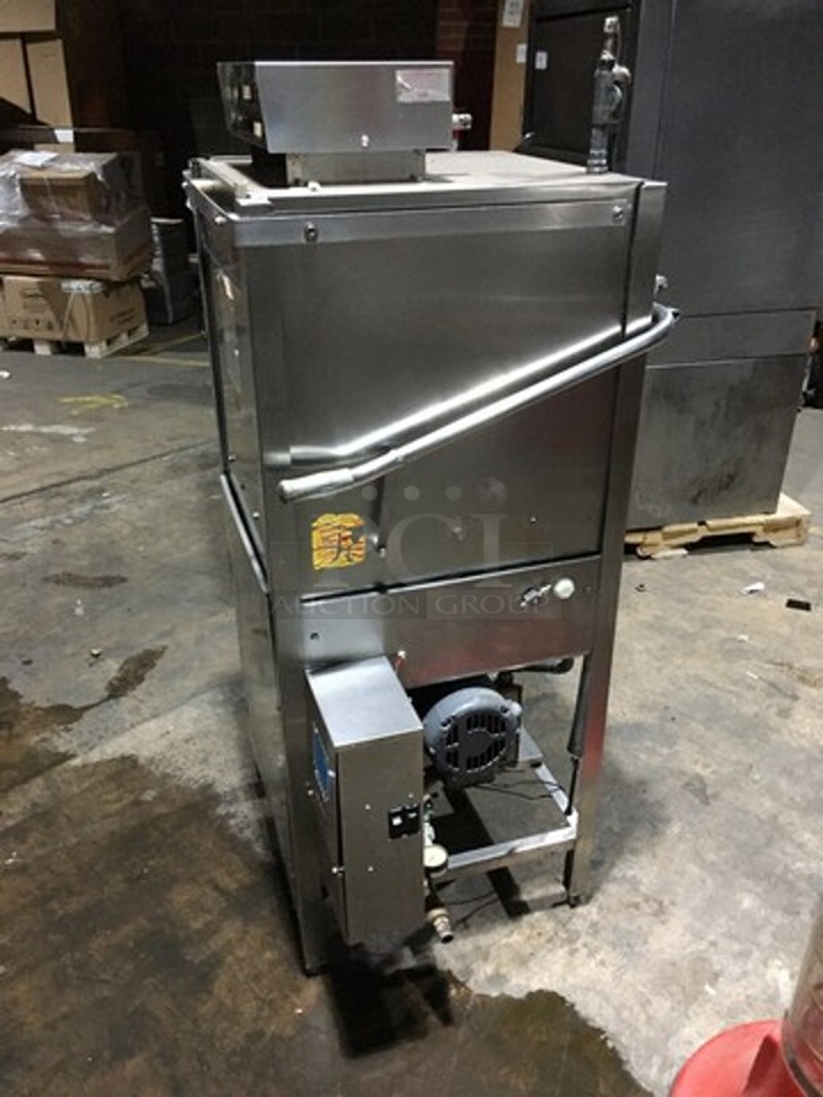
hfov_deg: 48.2
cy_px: 548
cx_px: 412
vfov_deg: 61.7
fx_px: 919
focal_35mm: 29
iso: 64
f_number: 2.2
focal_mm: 4.15
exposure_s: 1/4
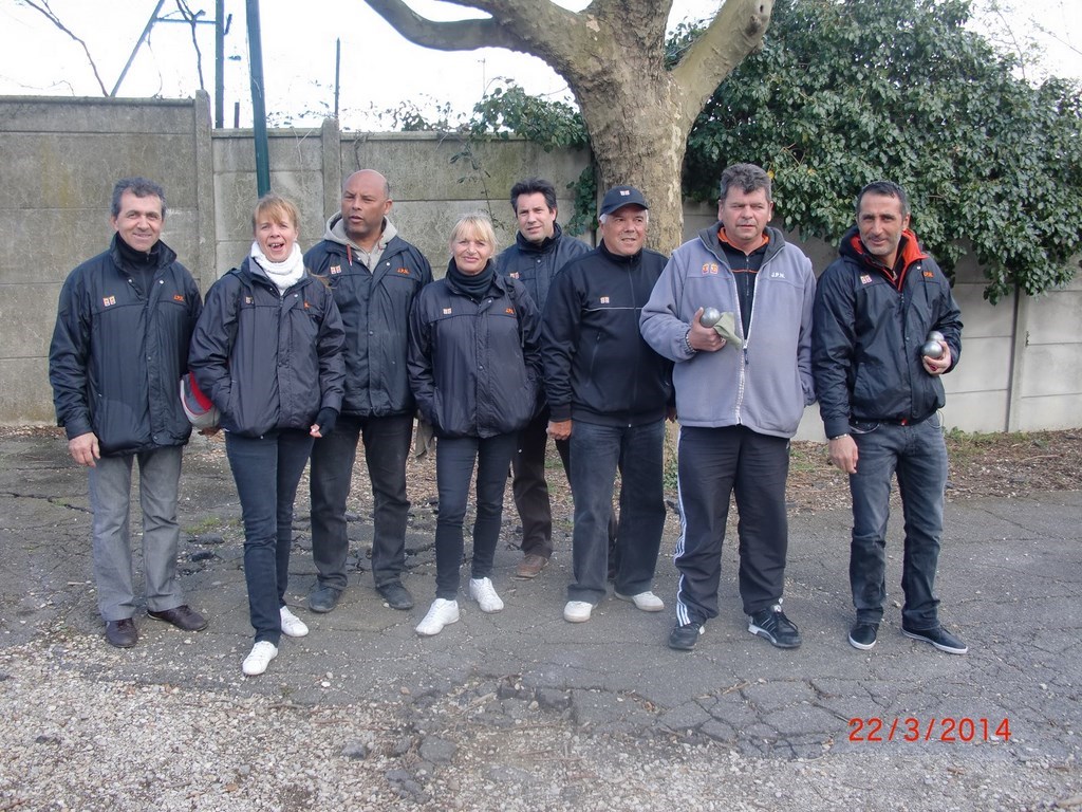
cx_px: 541
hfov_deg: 51.4
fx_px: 1125
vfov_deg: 39.7
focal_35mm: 36
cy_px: 406
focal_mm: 6.3
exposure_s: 1/160
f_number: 2.8
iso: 64
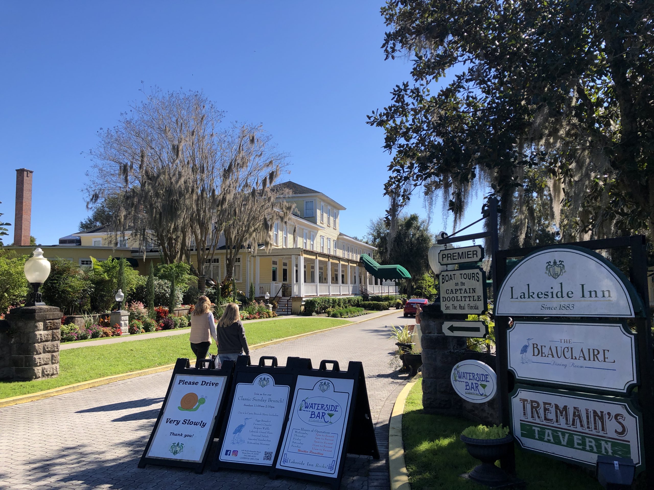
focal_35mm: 28
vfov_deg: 49.7
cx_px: 327
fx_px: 529
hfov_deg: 63.4
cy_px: 245
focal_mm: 3.99
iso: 20
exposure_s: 1/1499
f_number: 1.8
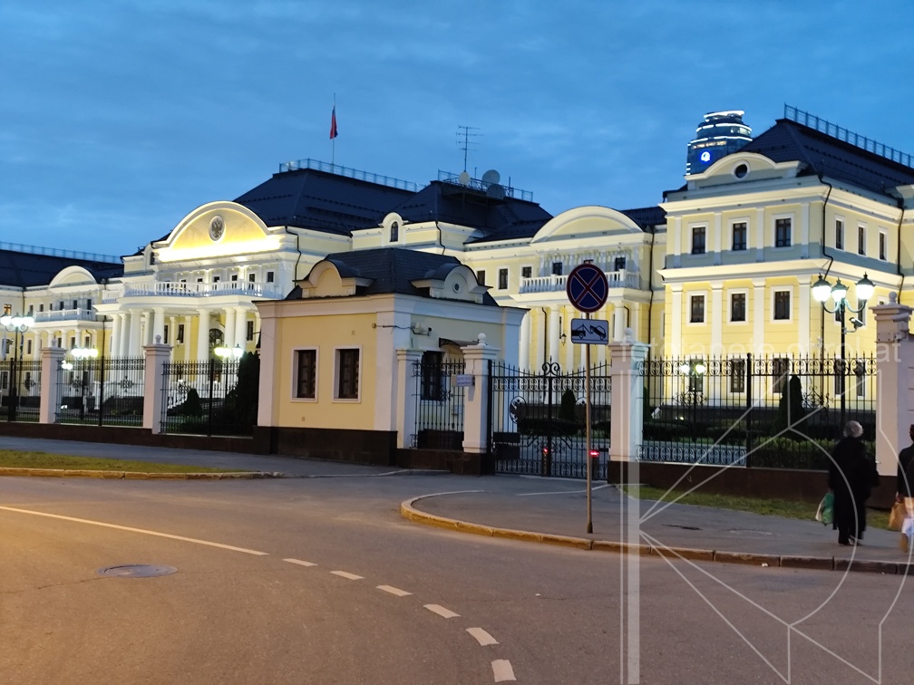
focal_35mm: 46
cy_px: 342
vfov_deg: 31.5
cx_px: 457
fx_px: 1215
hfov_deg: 41.2
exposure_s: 1/25
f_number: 1.65
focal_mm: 6.19
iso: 1250
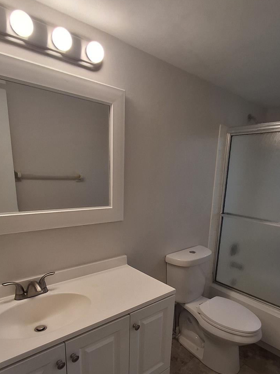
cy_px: 236
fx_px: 248
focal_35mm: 23
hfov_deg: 58.6
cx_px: 159
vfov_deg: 72.6
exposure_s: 1/120
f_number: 2.2
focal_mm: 1.64
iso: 40
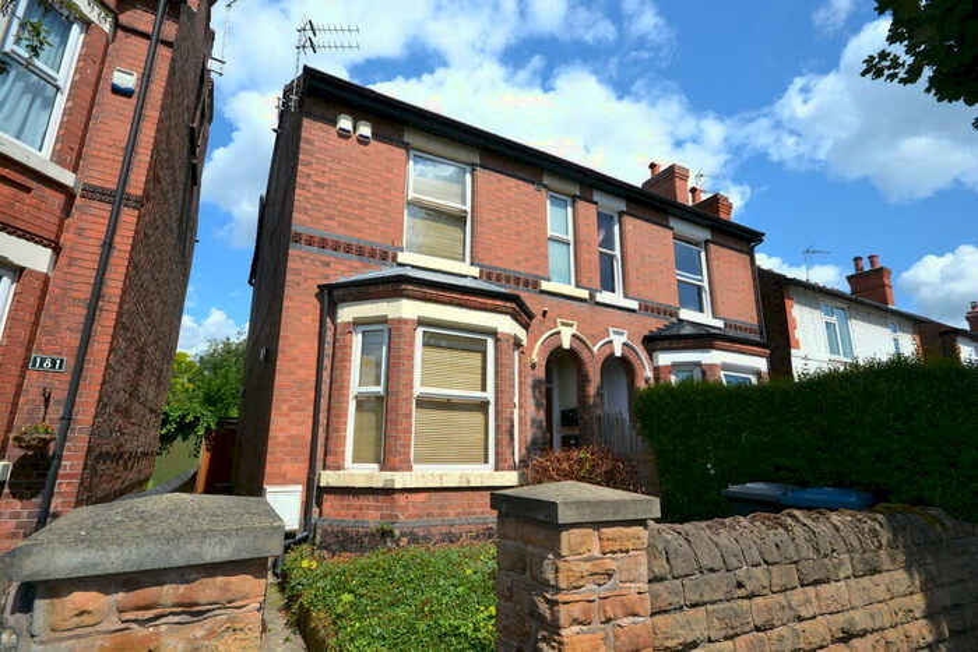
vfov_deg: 69.7
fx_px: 469
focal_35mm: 17
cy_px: 326
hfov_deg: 92.4
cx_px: 489
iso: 100
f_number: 8
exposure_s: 1/250
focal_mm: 11.5
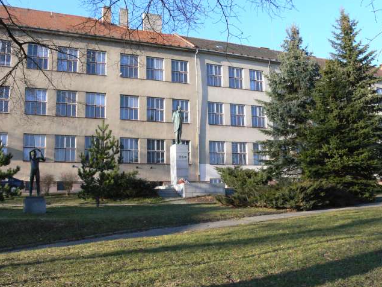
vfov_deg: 39.6
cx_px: 195
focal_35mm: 36
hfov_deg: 51.4
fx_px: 397
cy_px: 142
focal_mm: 7.4
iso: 400
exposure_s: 1/400
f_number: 6.3
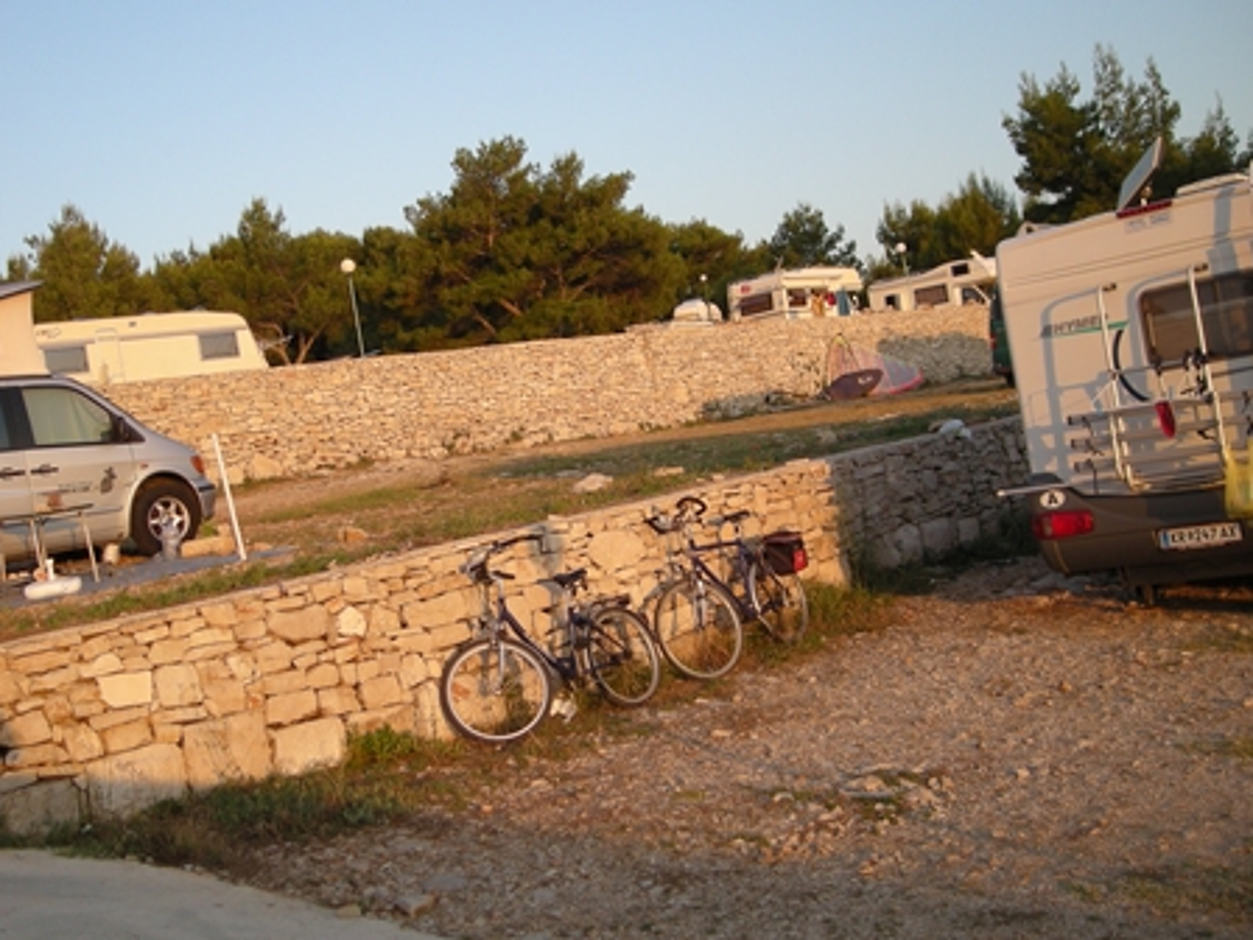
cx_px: 529
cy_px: 435
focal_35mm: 43
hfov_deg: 43.7
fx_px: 1556
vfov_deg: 33.6
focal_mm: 5.7
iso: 50
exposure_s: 1/185
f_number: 2.8
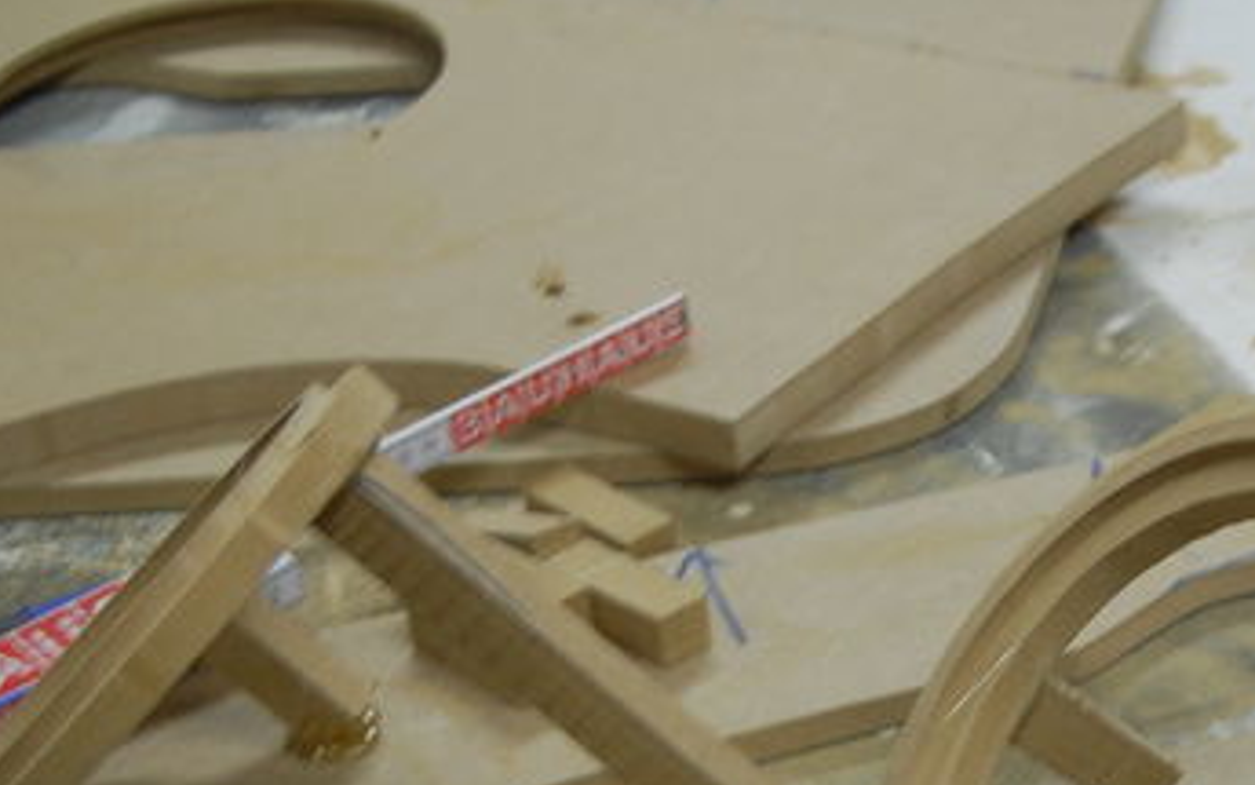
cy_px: 759
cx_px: 916
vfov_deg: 12.0
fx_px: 3694
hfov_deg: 19.2
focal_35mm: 108
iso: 800
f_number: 4.8
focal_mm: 38
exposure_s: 1/15
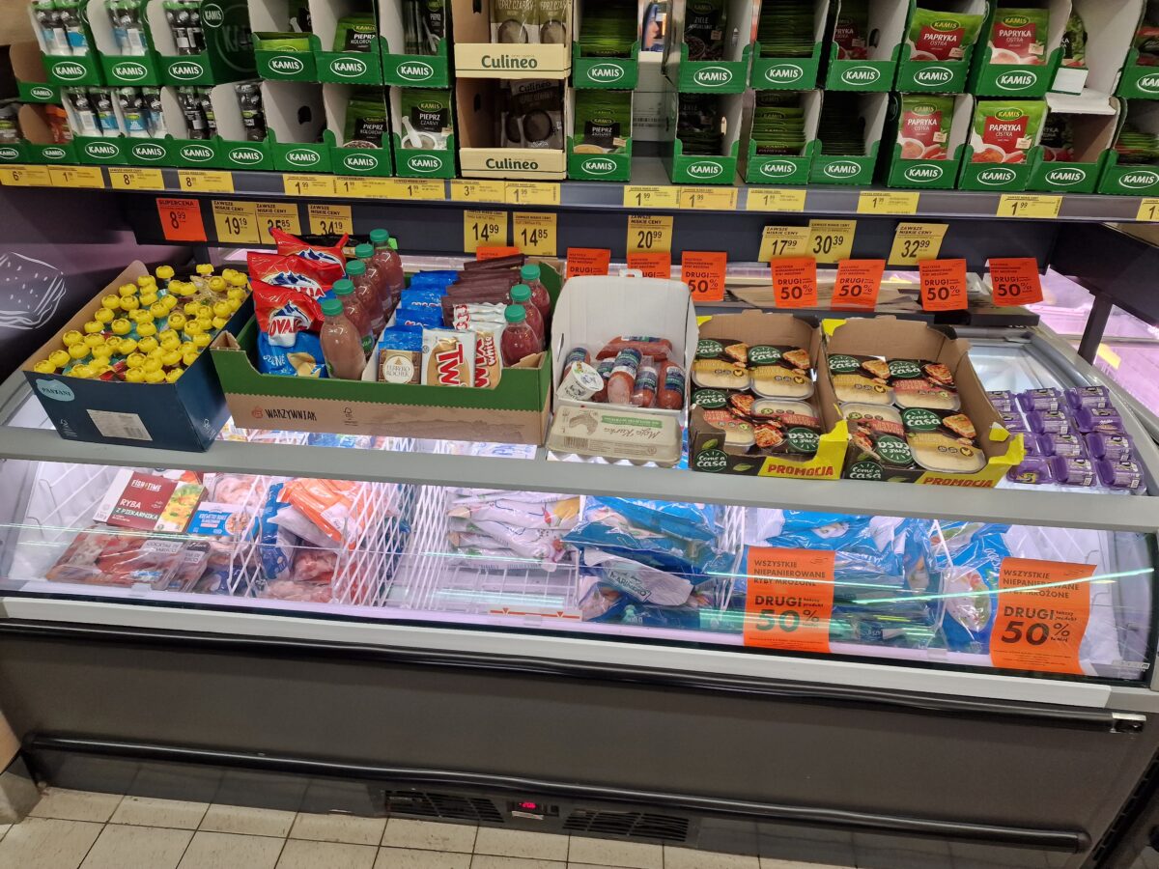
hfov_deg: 73.9
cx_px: 580
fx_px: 770
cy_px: 434
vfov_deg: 58.9
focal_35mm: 23
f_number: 1.8
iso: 160
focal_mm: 6.4
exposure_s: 1/100
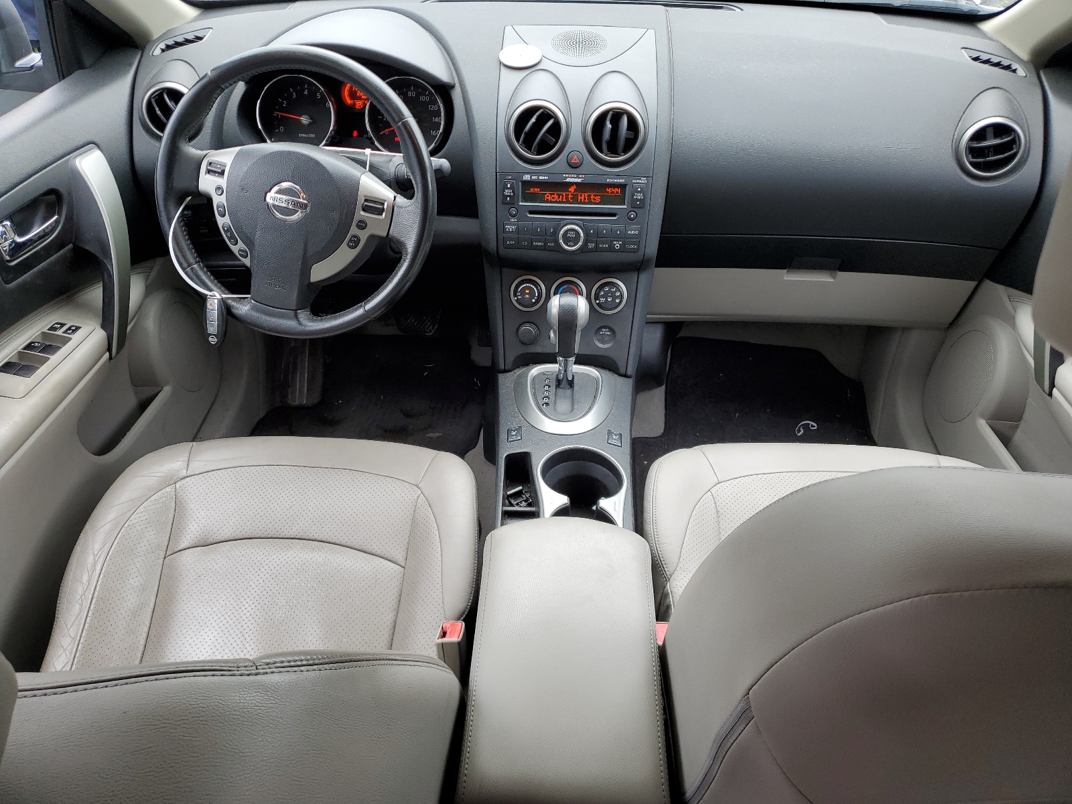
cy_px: 402
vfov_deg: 53.1
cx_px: 536
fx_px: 805
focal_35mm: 26
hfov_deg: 67.3
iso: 50
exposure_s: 1/169
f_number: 1.5
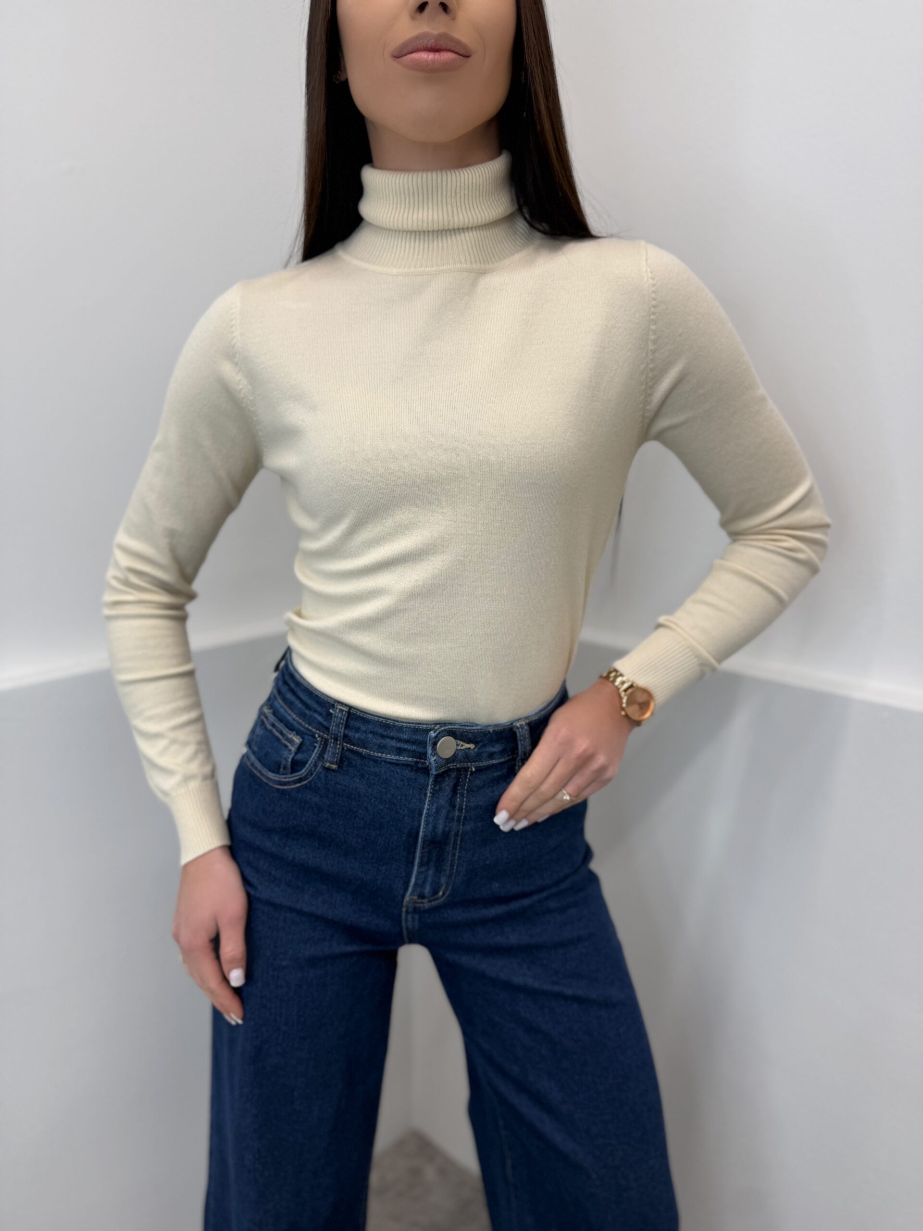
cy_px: 616
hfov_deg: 56.8
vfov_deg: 71.6
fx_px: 853
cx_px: 462
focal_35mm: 24
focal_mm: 6.76
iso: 64
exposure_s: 1/201
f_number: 1.78
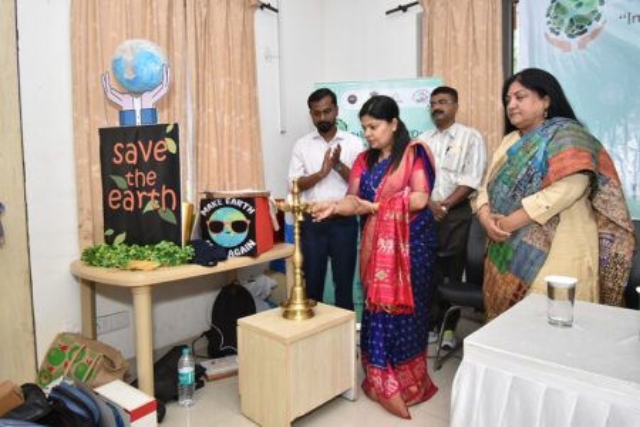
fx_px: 373
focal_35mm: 21
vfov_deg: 59.5
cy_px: 214
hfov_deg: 81.2
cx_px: 320
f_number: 5.6
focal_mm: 14
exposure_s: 1/200
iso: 800
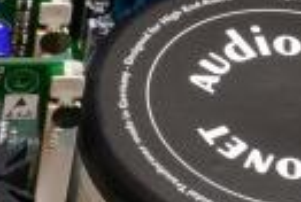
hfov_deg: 7.1
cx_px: -290
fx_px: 2355
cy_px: 77
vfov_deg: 4.9
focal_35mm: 281
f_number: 22
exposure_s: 1.3
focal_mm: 36
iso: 320
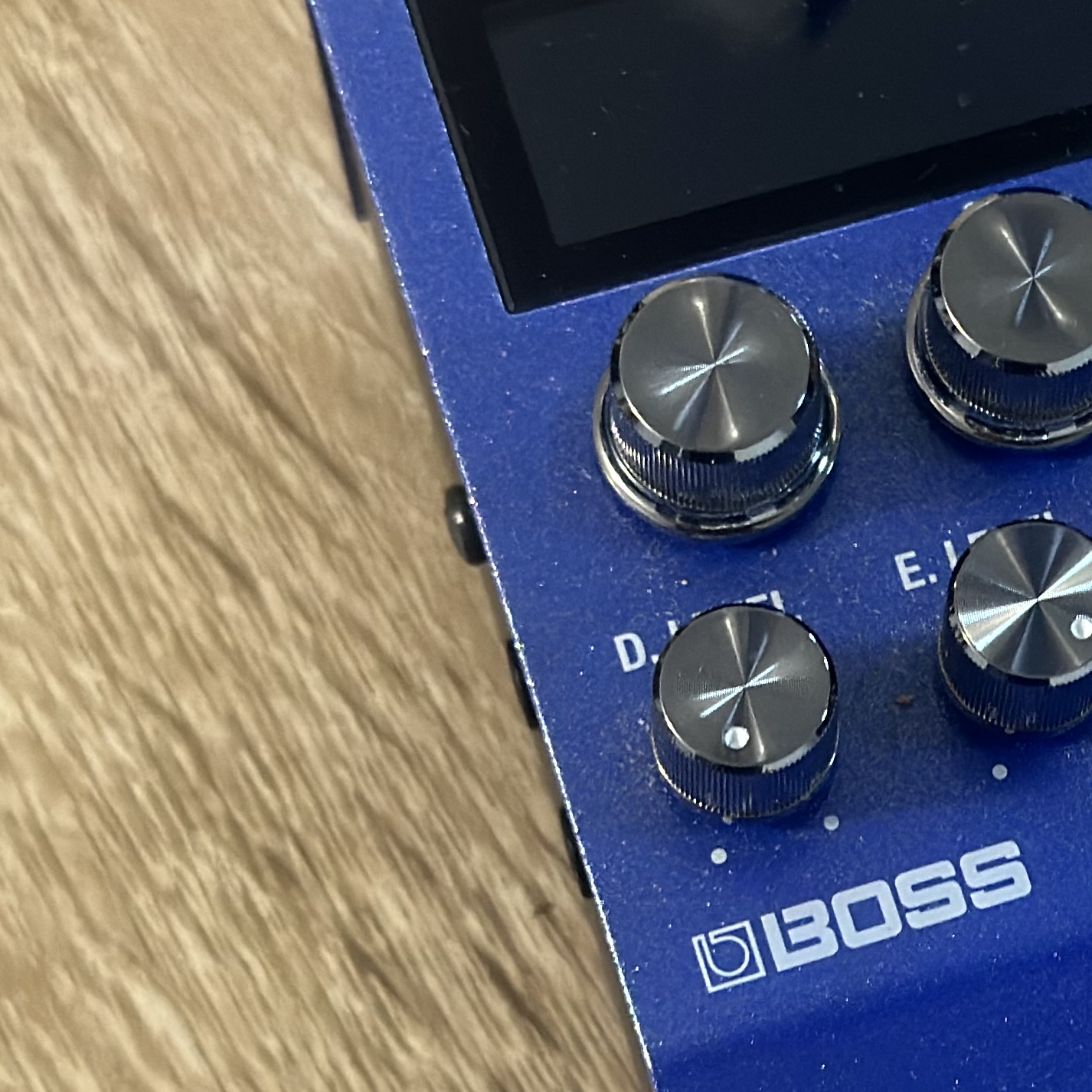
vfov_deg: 14.5
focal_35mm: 120
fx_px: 4283
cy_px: 639
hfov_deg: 14.1
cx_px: 1283
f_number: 1.78
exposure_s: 1/33
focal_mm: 6.86
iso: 500
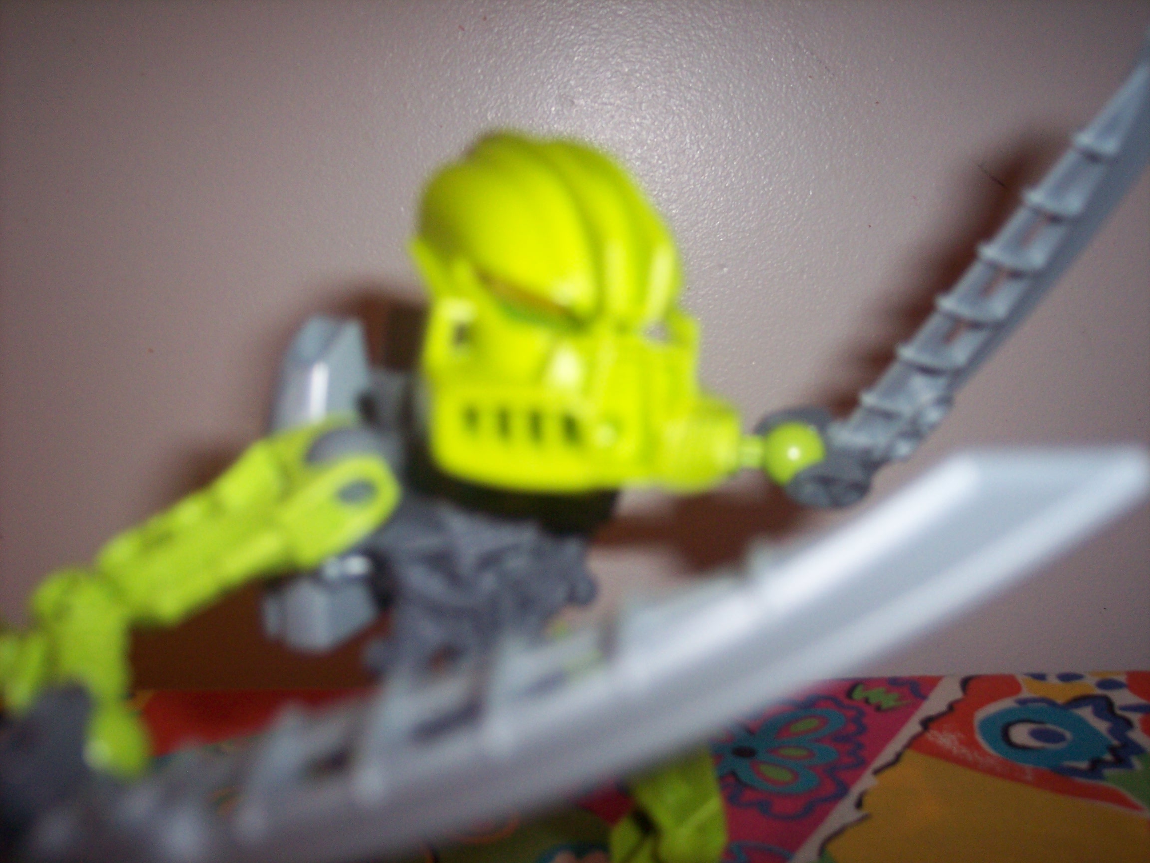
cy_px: 432
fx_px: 1296
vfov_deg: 36.8
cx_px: 575
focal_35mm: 39
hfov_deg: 47.9
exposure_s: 1/60
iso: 140
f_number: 2.8
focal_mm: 8
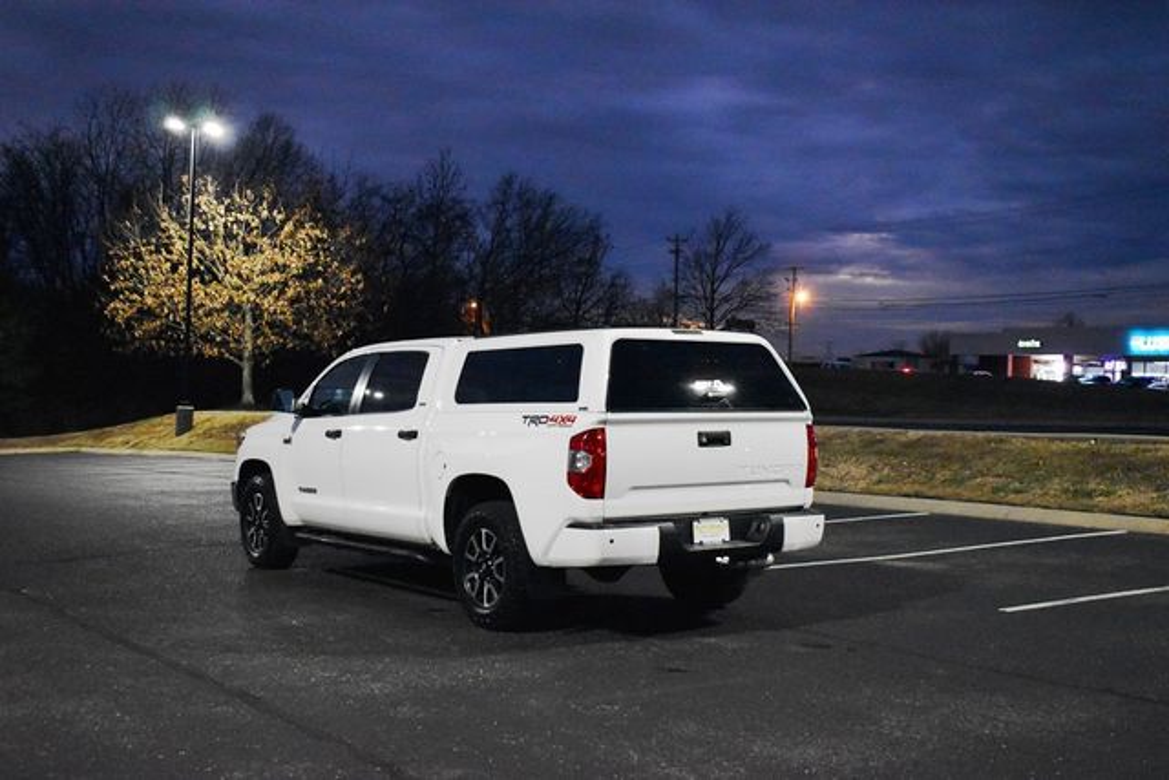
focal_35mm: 42
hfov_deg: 46.4
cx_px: 584
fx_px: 1364
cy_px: 390
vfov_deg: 31.9
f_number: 4.2
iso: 4000
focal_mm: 28
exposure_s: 1/125
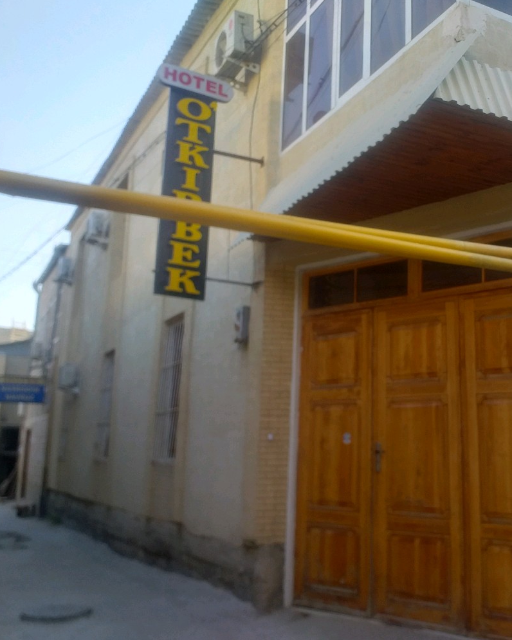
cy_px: 320
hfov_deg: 42.1
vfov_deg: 52.8
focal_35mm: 34
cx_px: 380
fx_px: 644
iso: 40
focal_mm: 3.6
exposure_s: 1/192
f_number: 1.9
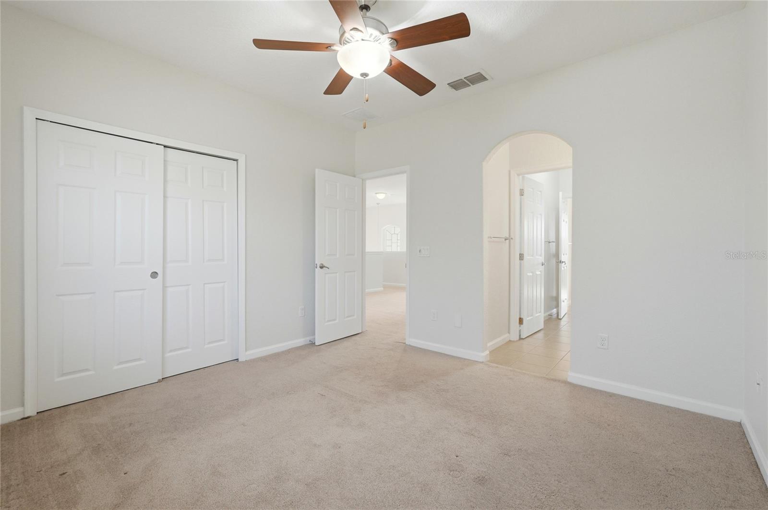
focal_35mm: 15
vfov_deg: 77.2
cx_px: 384
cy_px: 255
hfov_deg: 100.5
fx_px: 320
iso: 100
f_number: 7.1
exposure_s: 1/60
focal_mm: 10
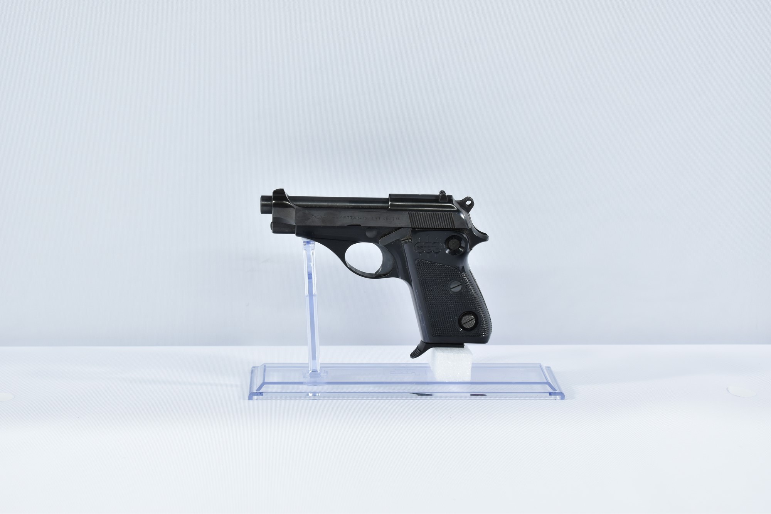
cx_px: 386
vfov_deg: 18.2
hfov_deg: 27.0
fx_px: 1606
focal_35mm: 75
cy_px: 257
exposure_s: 1/20
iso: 640
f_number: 5.6
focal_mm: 50
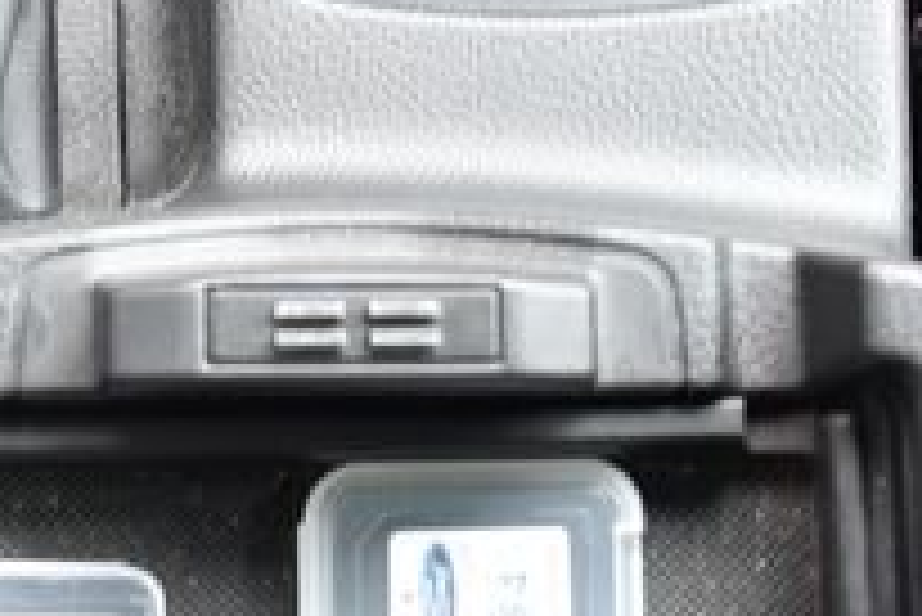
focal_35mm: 120
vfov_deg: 11.4
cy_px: 139
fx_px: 3075
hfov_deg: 16.9
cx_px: 130
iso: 500
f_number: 4
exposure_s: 1/25
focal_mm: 24
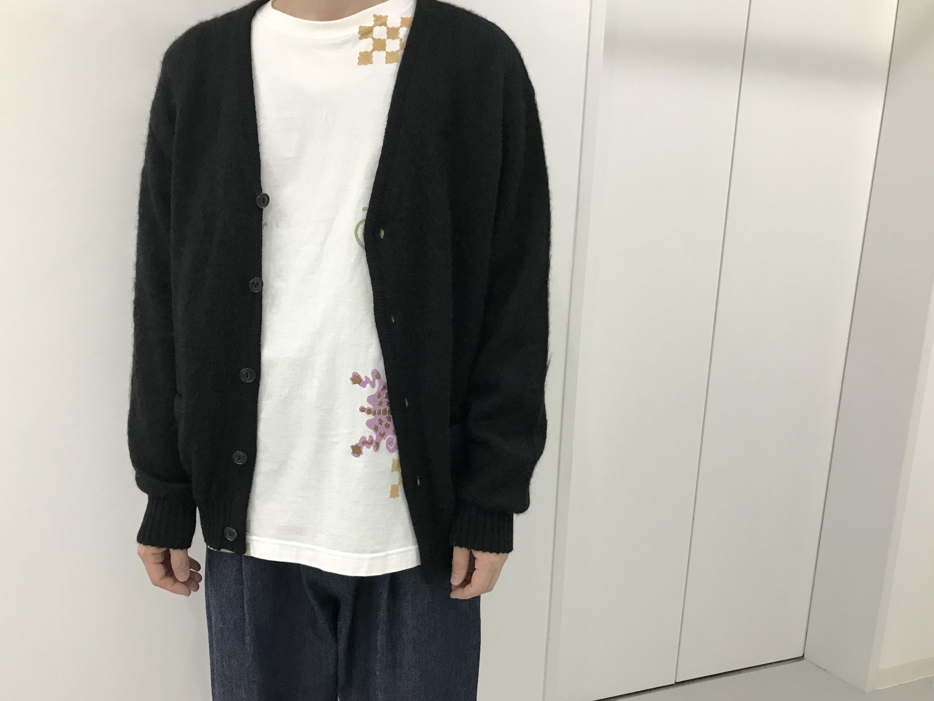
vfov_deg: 46.8
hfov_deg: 59.9
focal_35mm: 30
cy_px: 365
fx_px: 809
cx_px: 440
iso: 32
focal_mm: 3.99
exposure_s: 1/30
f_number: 1.8
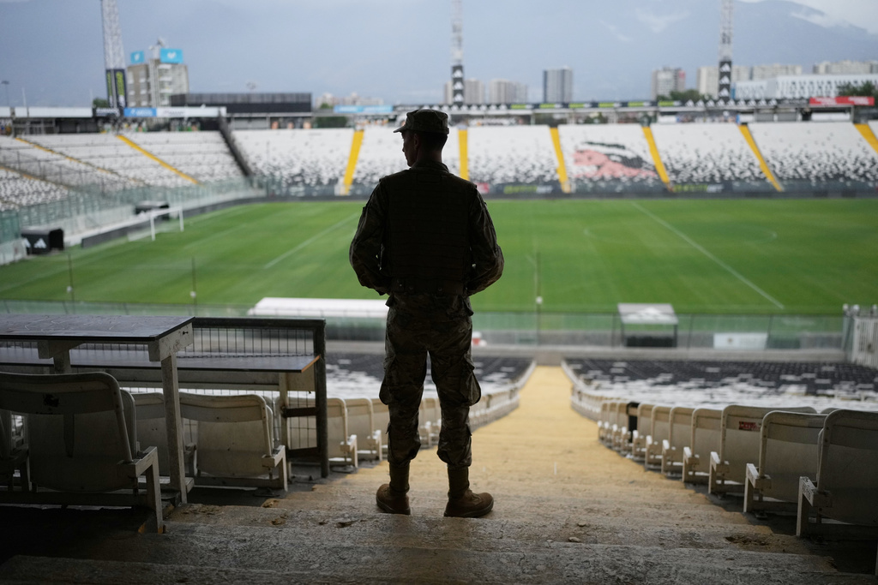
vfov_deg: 37.9
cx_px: 439
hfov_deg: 54.4
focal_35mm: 35
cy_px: 292
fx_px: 854
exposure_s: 1/32000
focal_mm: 35
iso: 800
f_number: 1.4
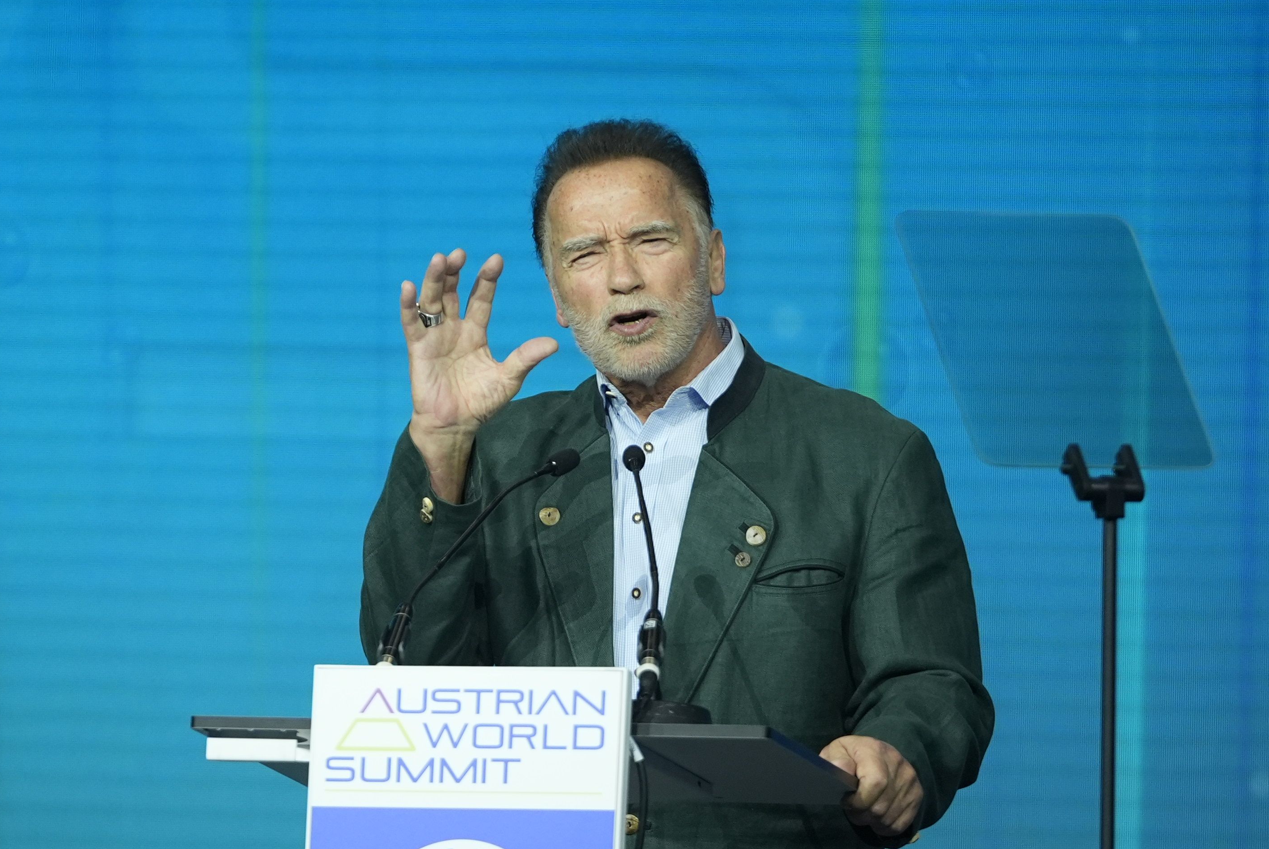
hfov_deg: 4.9
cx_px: 498
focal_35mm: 418
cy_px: 544
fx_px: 14747
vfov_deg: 3.3
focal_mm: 200
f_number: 2.8
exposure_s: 1/400
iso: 1000
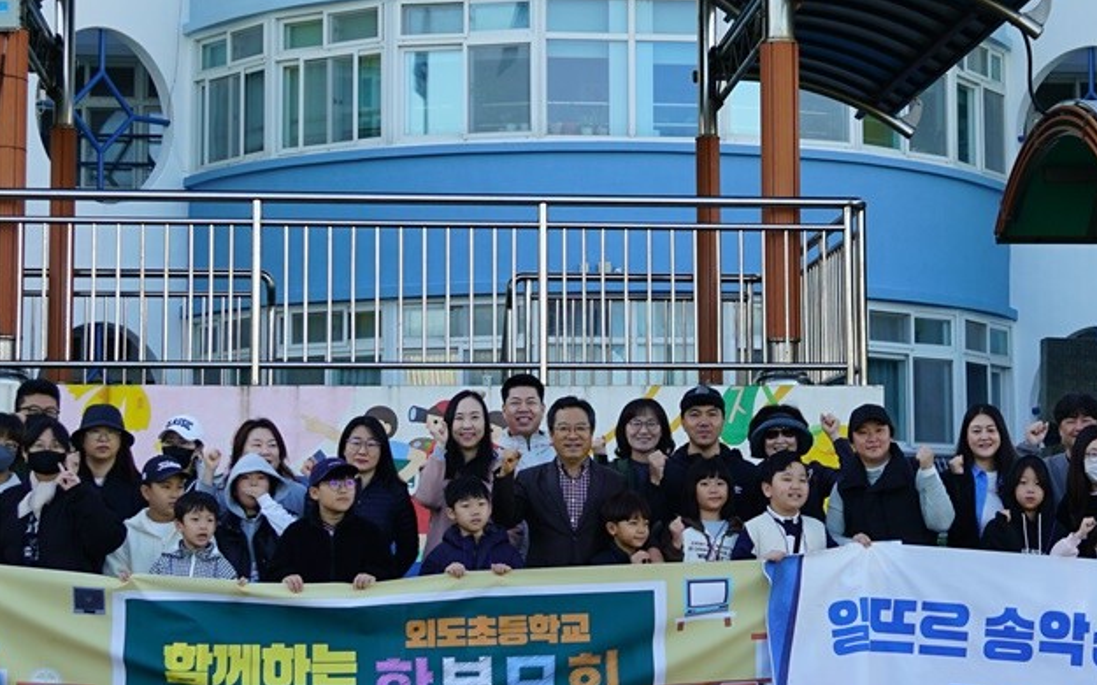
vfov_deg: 13.9
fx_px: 2809
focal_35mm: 94
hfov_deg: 22.0
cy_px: 264
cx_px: 737
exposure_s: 1/125
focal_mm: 32
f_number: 5
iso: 100
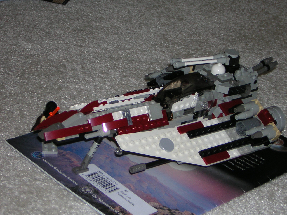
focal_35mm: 100
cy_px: 108
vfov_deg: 14.8
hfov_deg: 19.6
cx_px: 144
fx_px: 829
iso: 50
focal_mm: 13.1
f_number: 4.5
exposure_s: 1/60.1
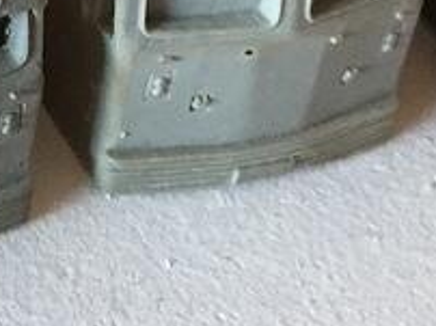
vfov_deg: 12.0
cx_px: -171
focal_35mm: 115
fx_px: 1447
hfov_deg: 16.0
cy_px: -216
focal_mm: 4.15
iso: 200
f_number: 2.2
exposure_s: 1/30
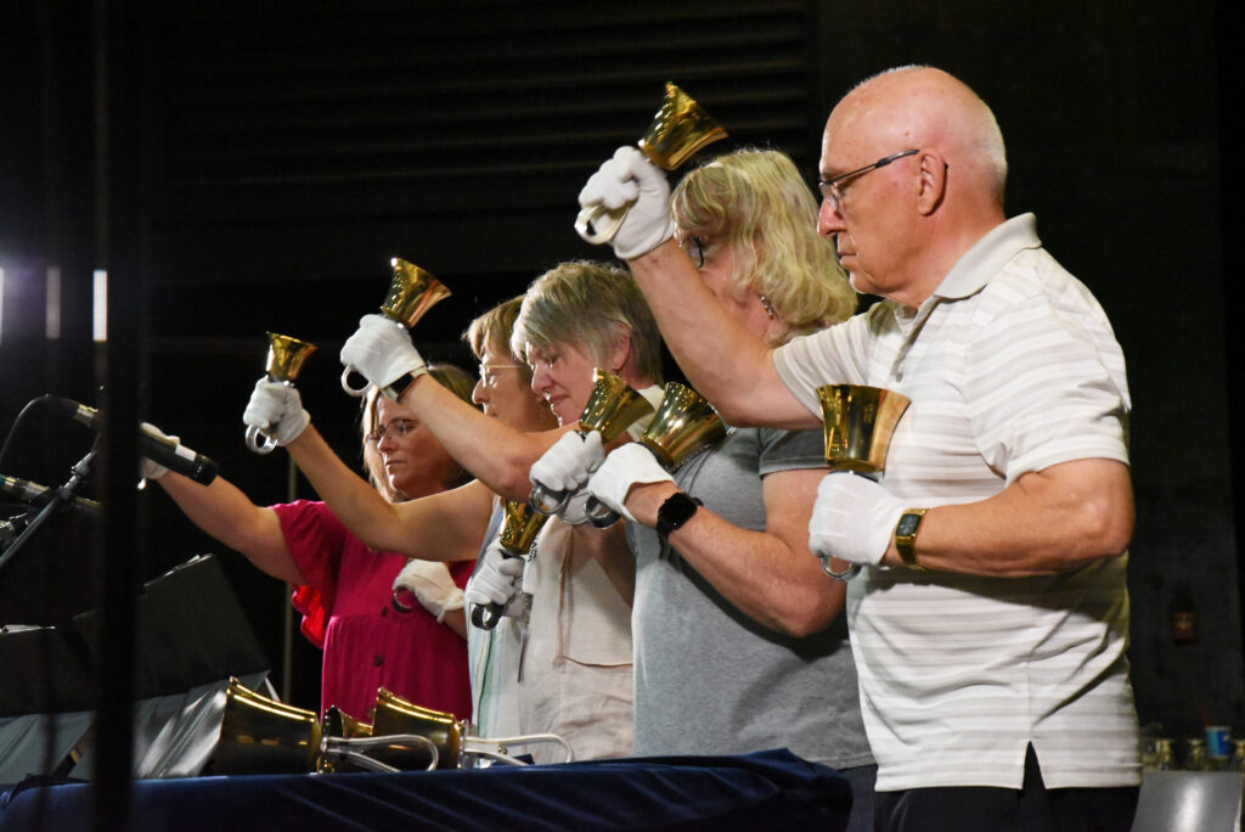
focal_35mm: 100
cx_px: 622
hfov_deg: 20.4
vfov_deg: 13.7
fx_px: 3460
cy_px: 416
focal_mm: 100
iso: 16000
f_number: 9
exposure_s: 1/160
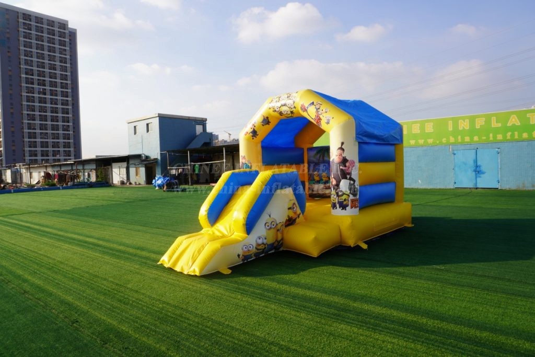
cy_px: 178
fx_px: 357
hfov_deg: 73.7
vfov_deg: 53.1
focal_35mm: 24
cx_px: 268
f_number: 9
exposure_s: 1/125
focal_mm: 16
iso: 100
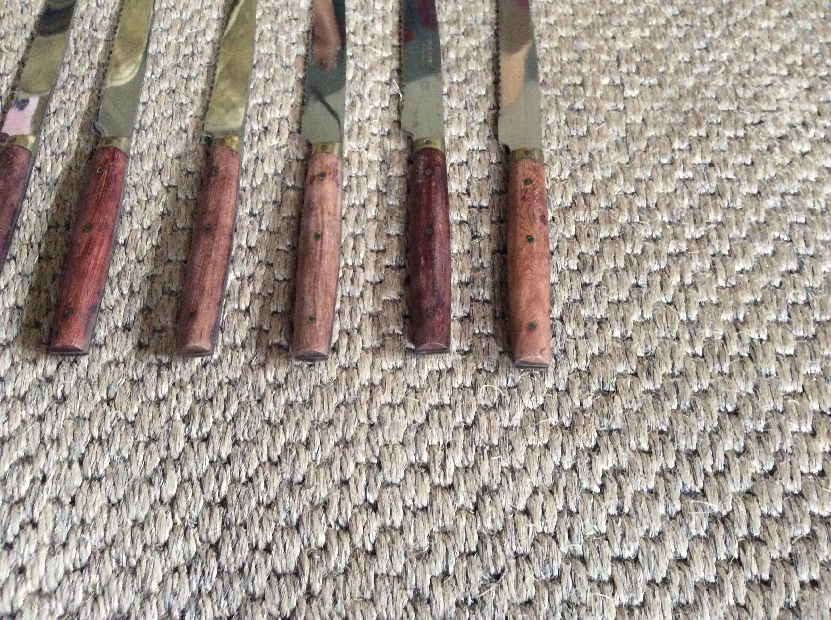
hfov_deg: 56.9
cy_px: 310
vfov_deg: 44.1
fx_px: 767
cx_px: 416
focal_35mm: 32
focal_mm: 3.3
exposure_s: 1/17
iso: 320
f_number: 2.4
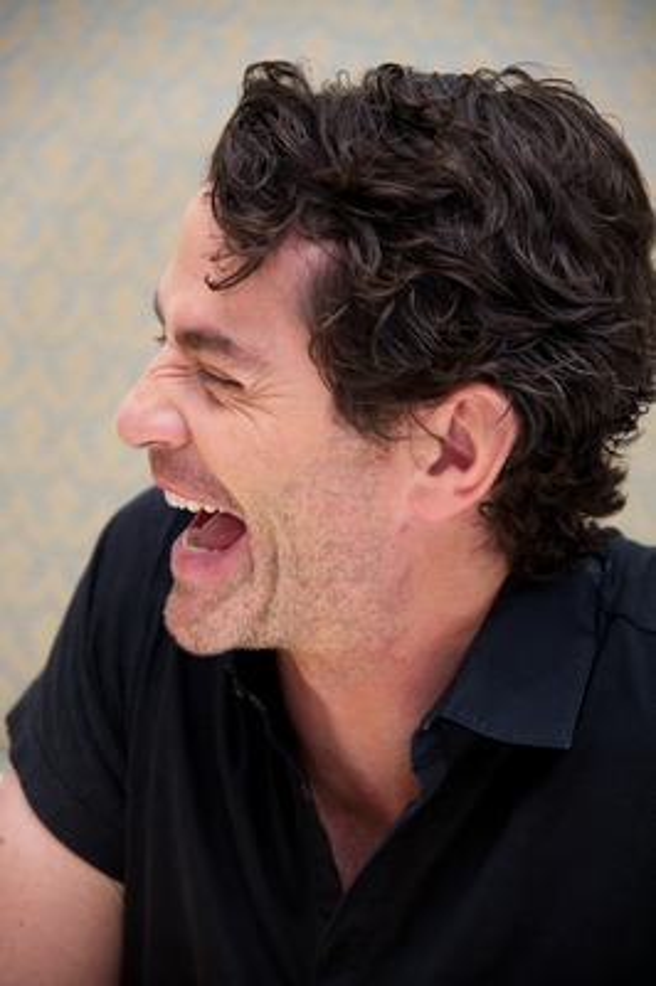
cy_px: 493
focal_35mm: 170
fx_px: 4654
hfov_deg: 8.1
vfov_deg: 12.1
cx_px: 328
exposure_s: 1/60
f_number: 5.6
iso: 640
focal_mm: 170
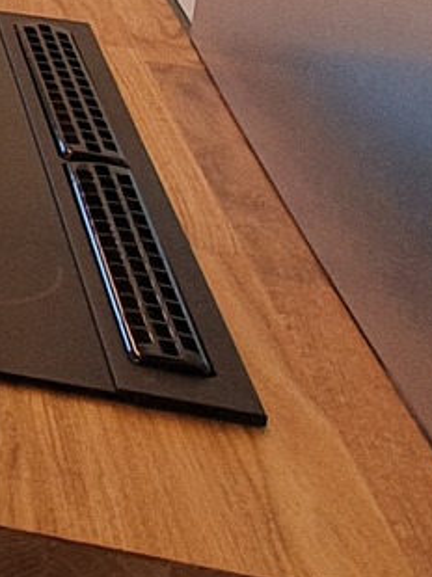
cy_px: -291
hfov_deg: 10.2
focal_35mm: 105
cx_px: -879
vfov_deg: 16.9
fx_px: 1750
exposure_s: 1/100
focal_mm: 1.8
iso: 50
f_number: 2.2
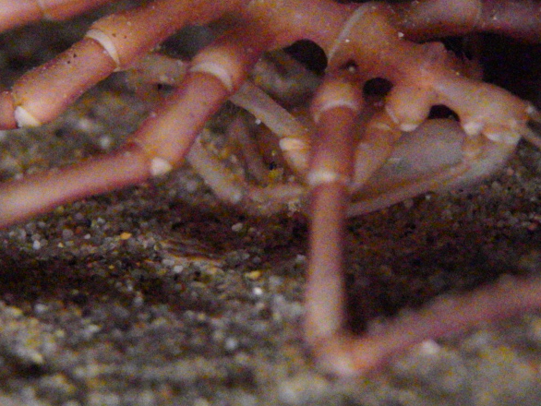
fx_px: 5597
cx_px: 292
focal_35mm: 358
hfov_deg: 5.5
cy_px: 114
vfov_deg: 4.2
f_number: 3.5
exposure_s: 1/60
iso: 20000
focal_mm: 90
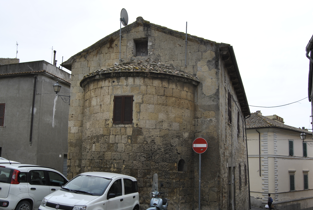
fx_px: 293
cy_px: 120
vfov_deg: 39.4
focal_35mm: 34
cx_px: 142
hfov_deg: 56.2
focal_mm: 19
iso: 100
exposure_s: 1/250
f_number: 7.1
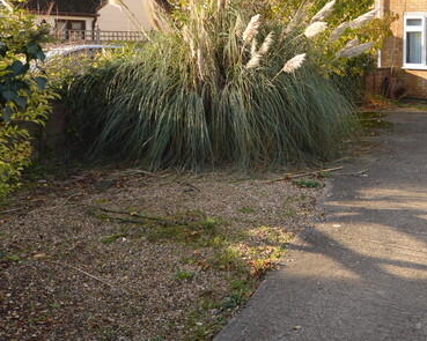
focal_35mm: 39
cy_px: 72
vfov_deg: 37.0
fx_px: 493
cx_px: 380
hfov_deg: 43.1
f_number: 6.3
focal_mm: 10
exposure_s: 1/160
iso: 100
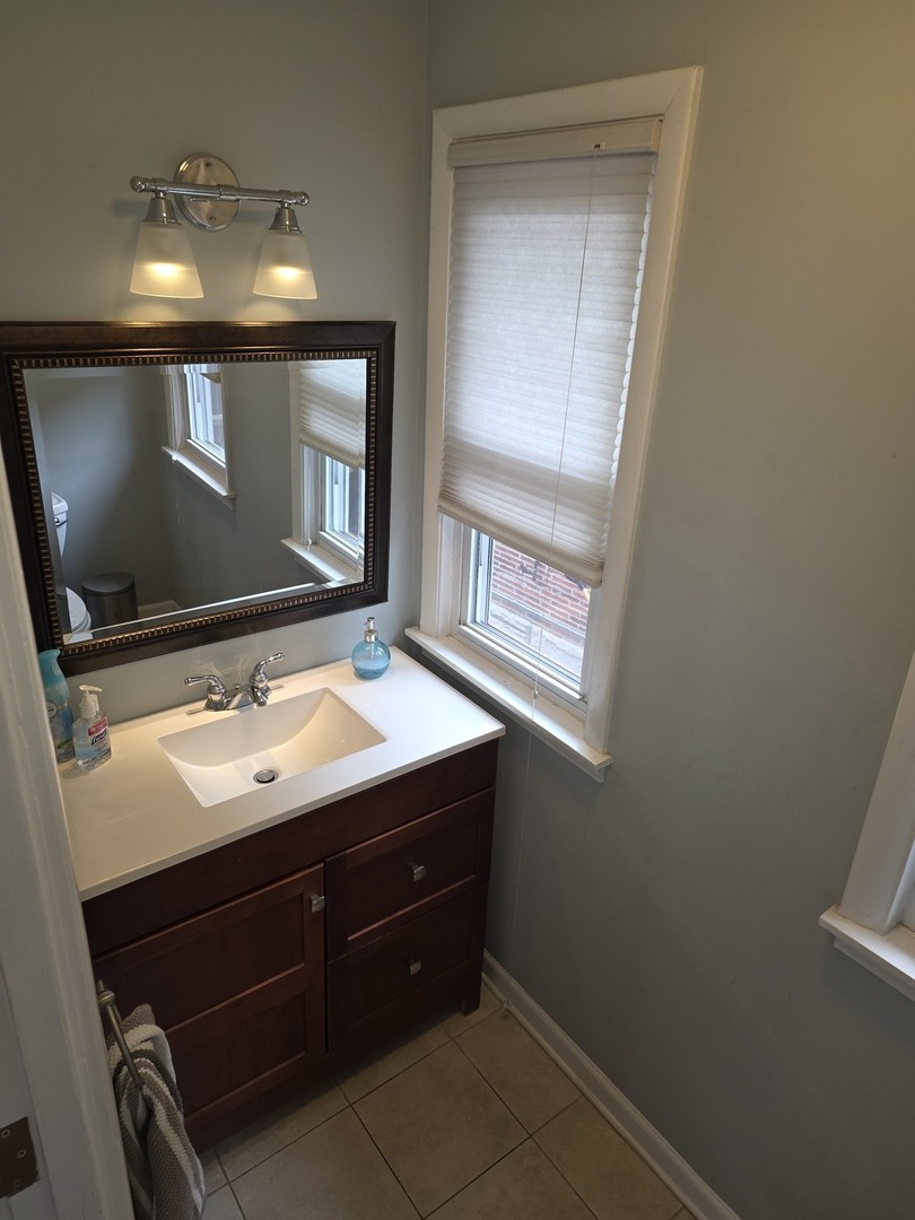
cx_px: 458
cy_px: 610
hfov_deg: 58.9
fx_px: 811
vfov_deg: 73.9
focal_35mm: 23
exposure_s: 1/60
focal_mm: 6.25
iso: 50
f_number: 1.7
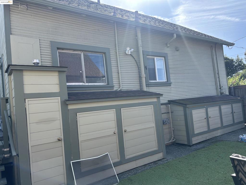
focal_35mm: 26
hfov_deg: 67.3
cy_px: 92
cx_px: 123
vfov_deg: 53.1
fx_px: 185
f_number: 1.5
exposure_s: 1/1196
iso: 50
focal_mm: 5.7
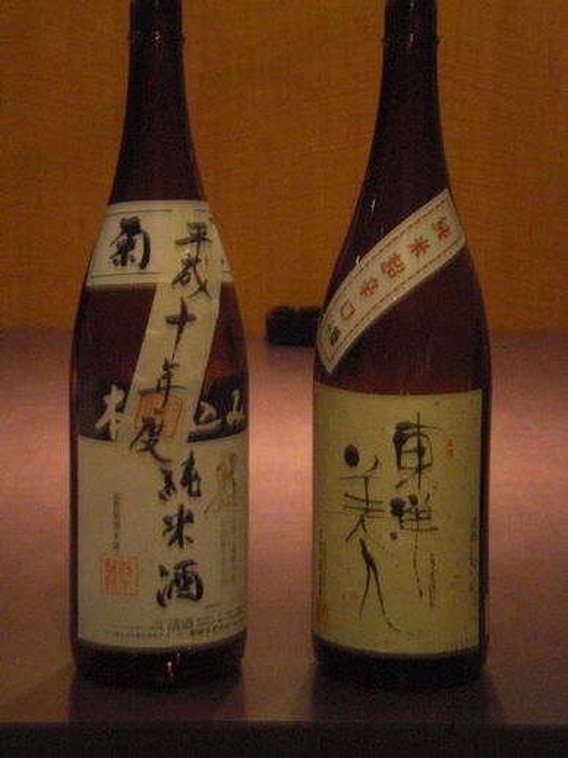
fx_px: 2496
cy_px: 379
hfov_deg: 13.0
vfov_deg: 17.3
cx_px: 284
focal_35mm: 114
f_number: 5.9
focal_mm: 18.9
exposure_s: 1/8
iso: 800
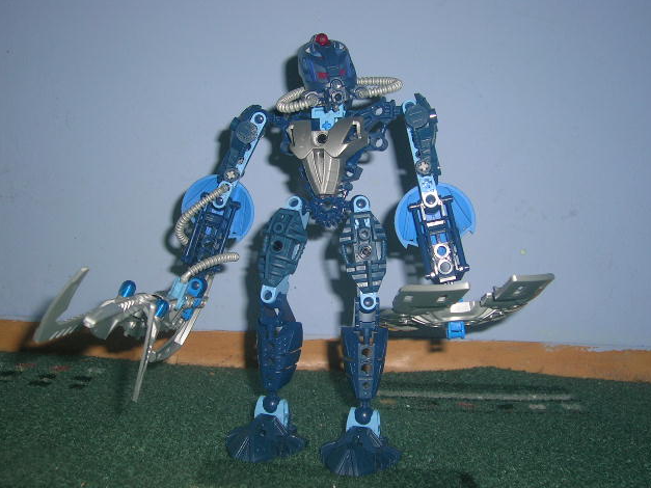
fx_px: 921
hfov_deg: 38.9
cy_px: 247
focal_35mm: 49
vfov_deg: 29.7
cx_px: 330
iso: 50
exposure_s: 1/60.1
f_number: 3.1
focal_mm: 7.3
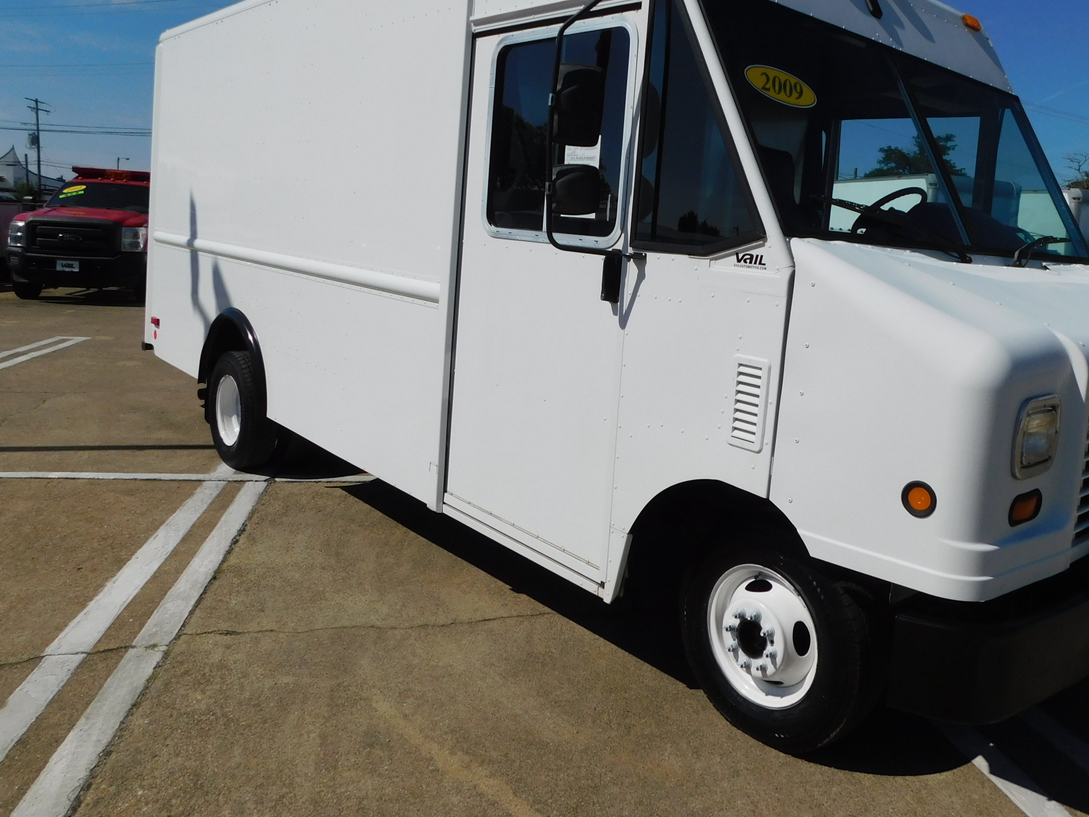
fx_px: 912
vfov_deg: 47.8
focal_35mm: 29
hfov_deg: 61.3
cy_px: 311
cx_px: 635
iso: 125
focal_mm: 4
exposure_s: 1/1500
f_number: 6
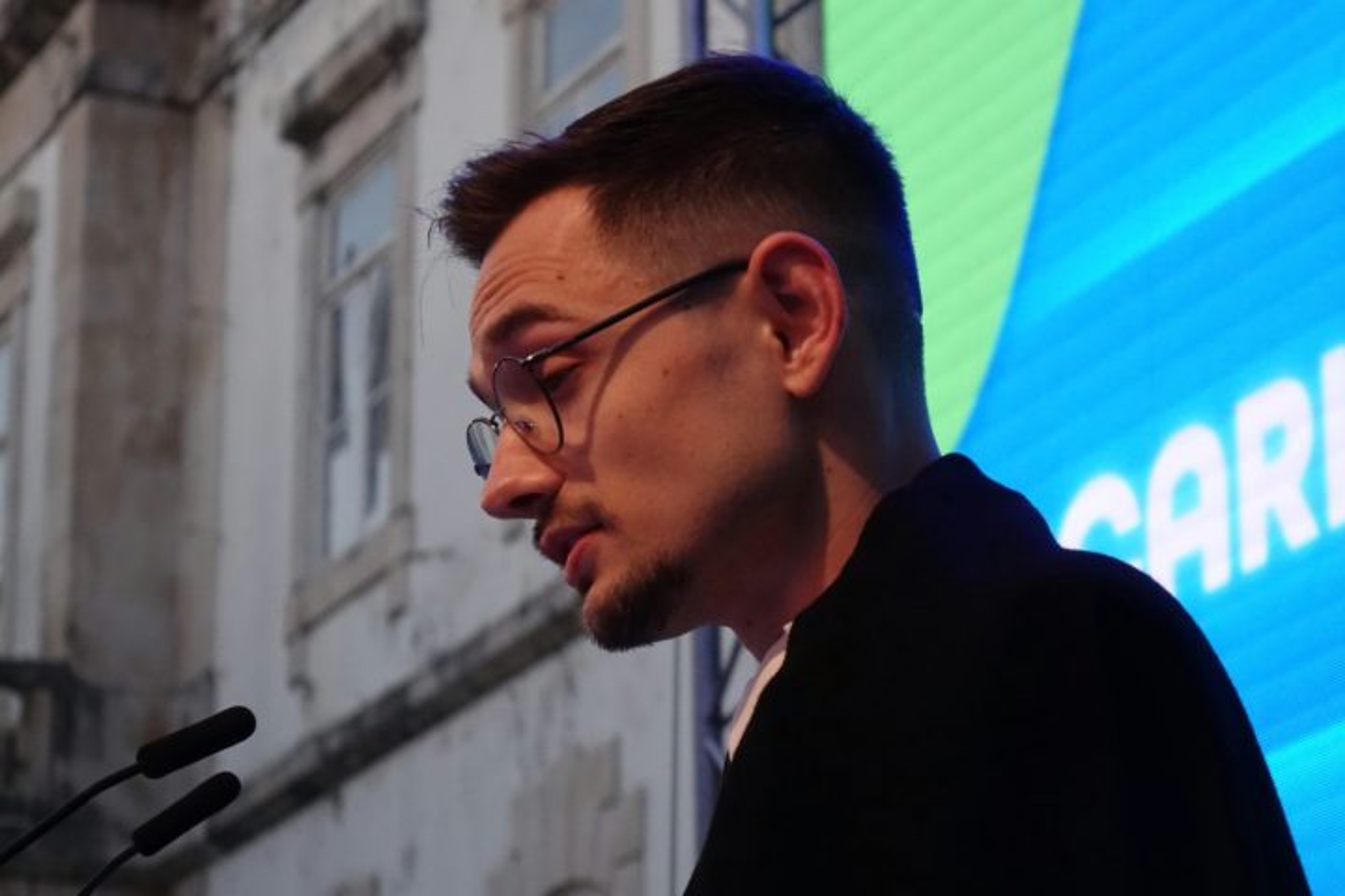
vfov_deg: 9.9
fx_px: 5193
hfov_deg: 14.8
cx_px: 672
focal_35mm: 139
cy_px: 448
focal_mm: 51
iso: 2000
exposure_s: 1/1000
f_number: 5.6
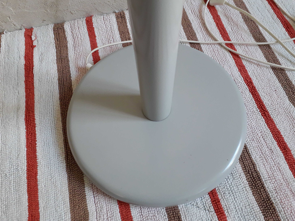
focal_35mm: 27
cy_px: 110
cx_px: 148
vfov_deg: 51.4
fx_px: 230
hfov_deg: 65.3
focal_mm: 3.6
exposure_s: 1/50
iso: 125
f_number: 1.9
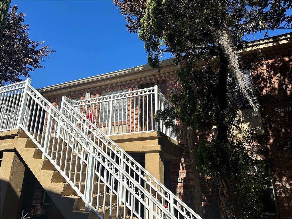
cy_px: 110
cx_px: 146
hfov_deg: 71.6
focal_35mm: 24
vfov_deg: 56.8
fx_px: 202
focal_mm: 6.86
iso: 80
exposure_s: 1/5263
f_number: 1.78
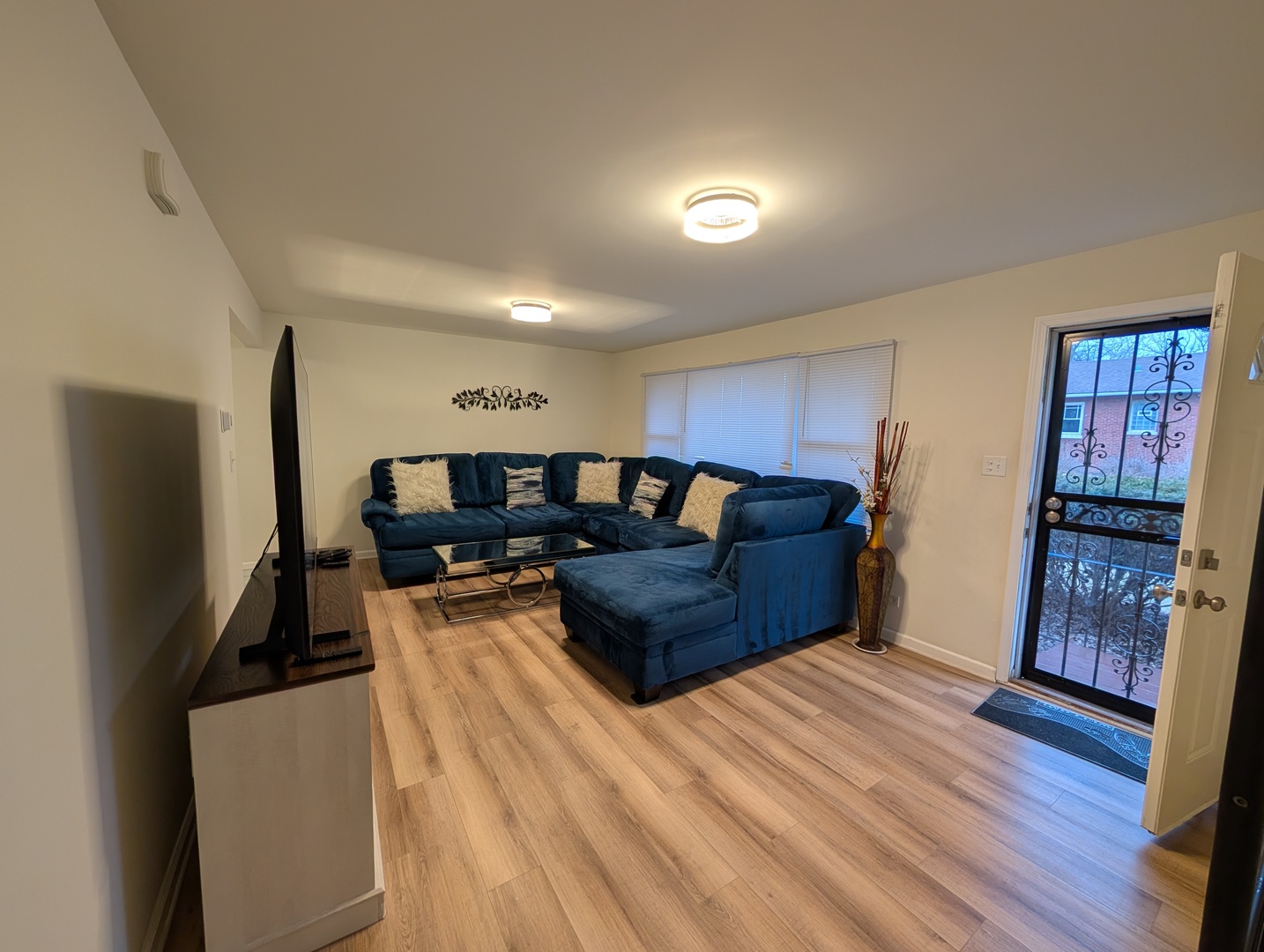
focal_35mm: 12
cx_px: 632
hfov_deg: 110.5
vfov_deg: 94.7
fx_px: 439
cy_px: 476
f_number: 1.7
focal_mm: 2.02
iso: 66
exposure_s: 1/40
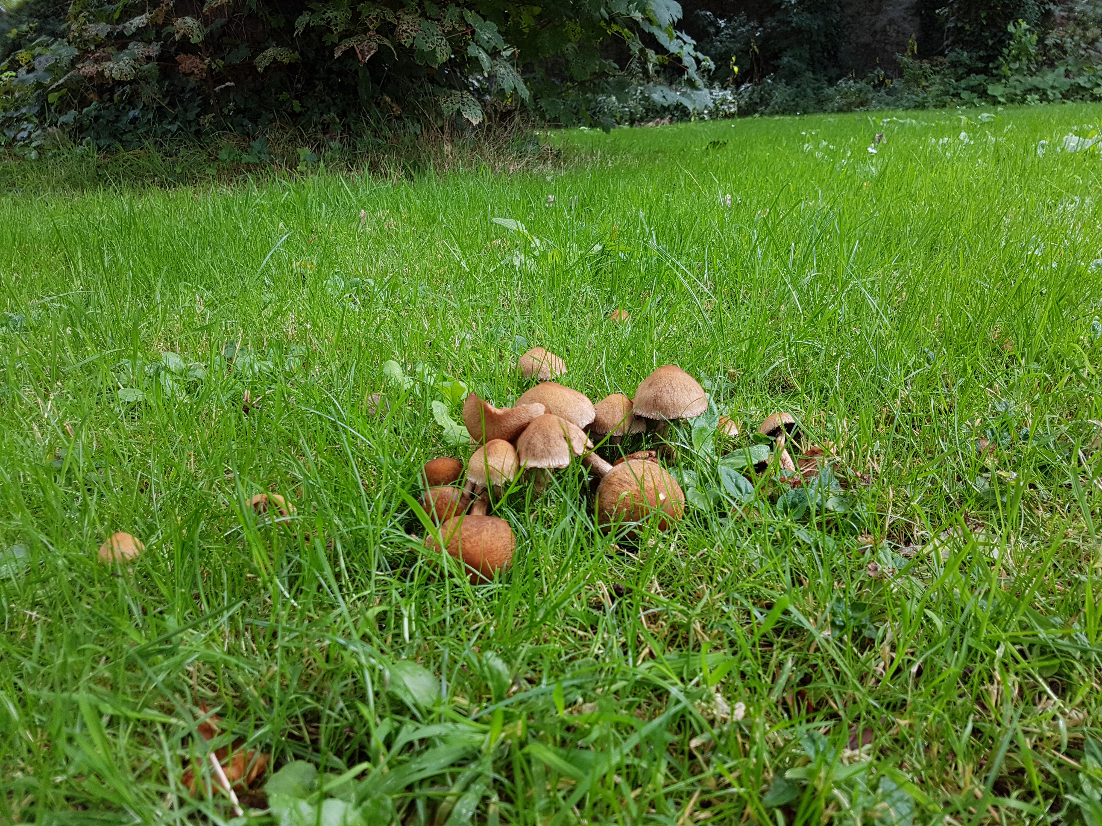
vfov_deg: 53.1
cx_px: 551
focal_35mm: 26
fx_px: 828
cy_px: 413
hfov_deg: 67.3
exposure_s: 1/189
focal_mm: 4.2
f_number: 1.7
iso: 50
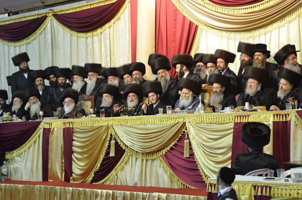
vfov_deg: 17.4
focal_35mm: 78
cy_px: 100
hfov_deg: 26.0
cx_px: 151
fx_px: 653
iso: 3200
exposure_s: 1/125
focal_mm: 52
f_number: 4.5
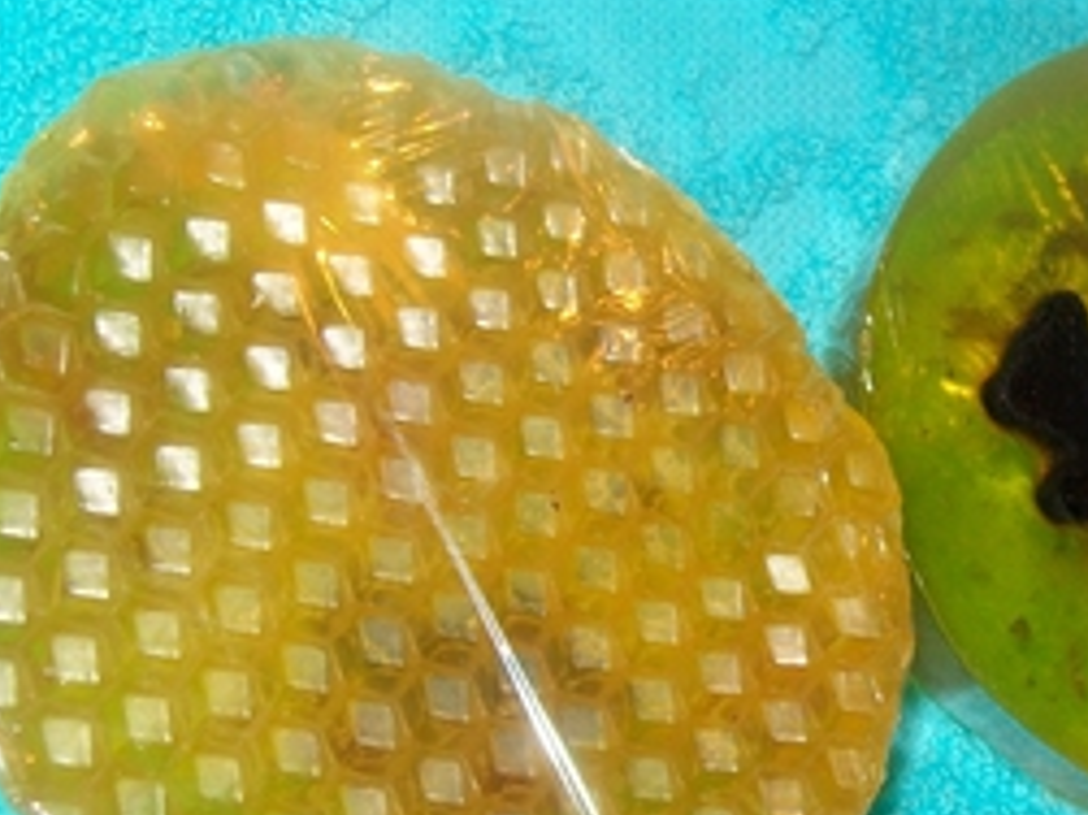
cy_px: 548
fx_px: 2482
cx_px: 1001
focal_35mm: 79
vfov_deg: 18.6
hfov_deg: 24.0
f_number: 2.7
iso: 80
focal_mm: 6
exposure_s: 1/30
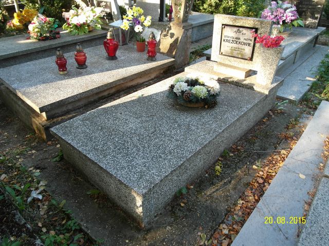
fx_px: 228
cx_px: 164
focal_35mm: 24
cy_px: 123
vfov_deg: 56.8
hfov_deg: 71.6
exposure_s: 1/45
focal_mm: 5.2
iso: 100
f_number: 3.1
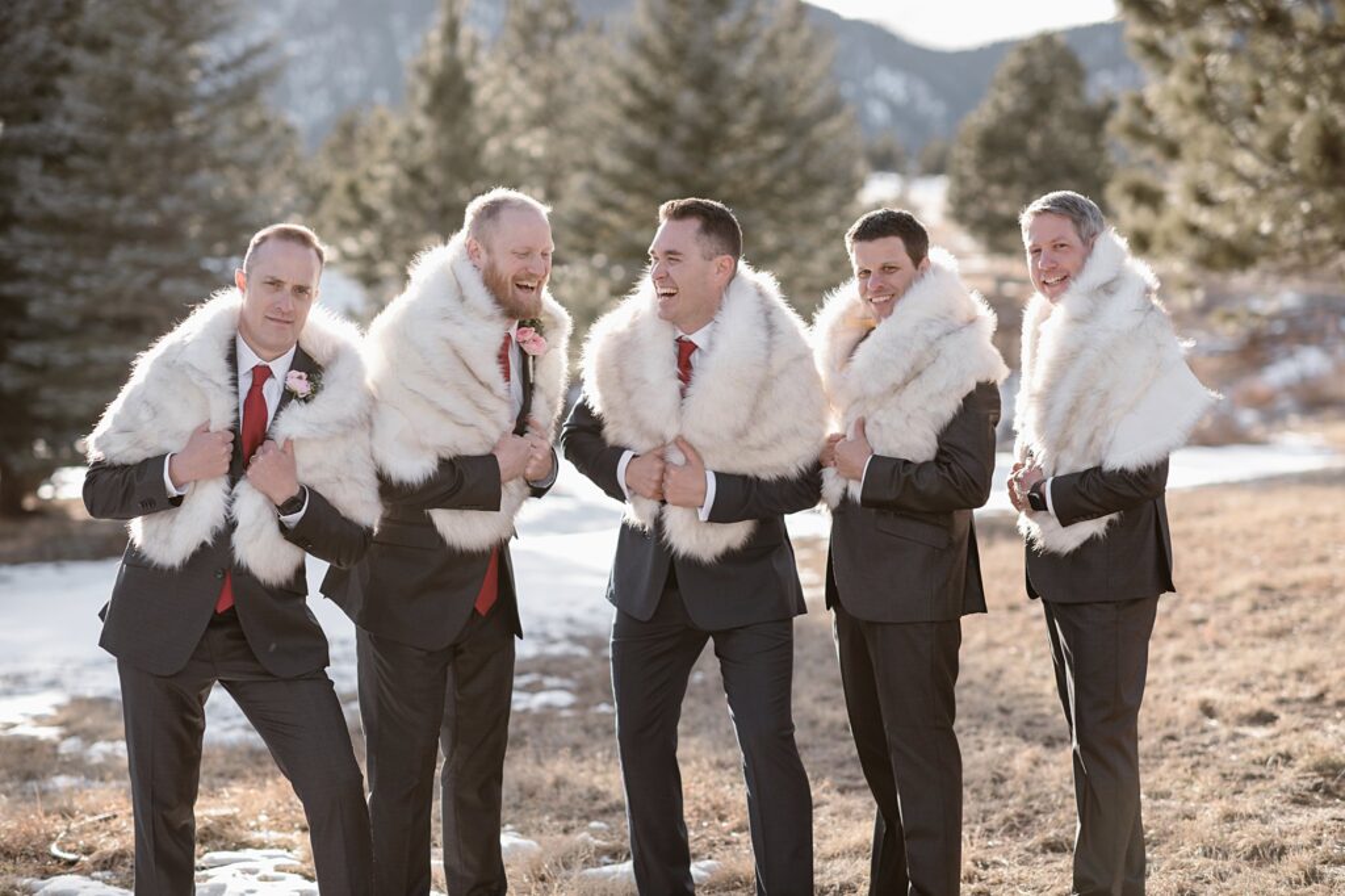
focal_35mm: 85
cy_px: 448
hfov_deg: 23.9
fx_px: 3174
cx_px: 672
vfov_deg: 16.1
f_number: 2.5
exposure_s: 1/800
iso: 200
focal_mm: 85
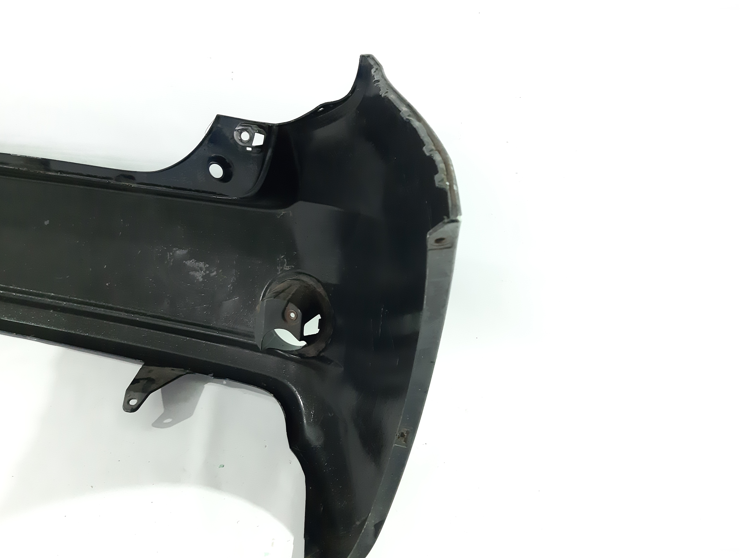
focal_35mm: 27
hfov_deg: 65.3
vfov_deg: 51.4
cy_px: 279
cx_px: 372
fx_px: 580
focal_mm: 3.93
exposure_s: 1/50
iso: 400
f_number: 1.7
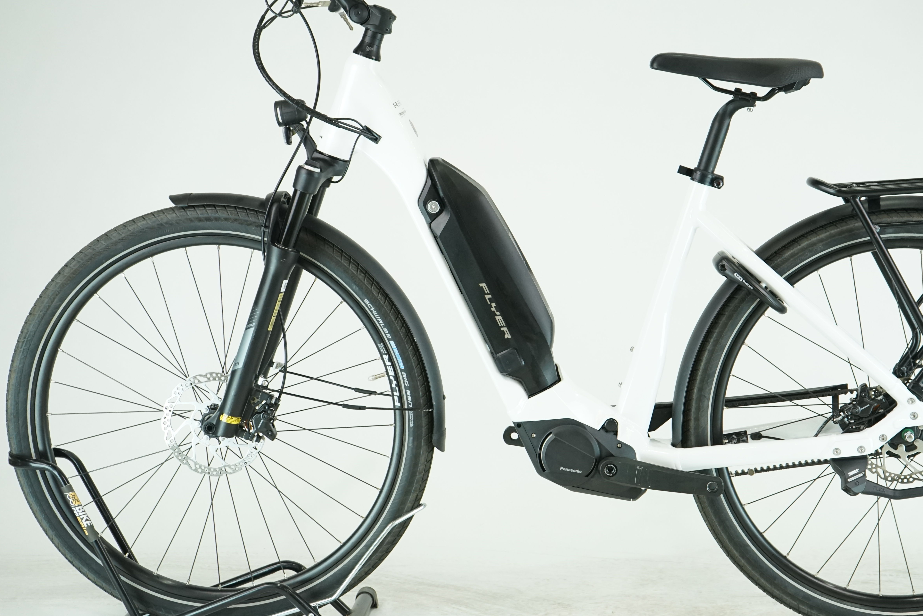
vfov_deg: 20.6
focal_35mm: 66
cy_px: 287
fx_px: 1692
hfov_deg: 30.4
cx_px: 568
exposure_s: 1/200
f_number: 5.6
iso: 1600
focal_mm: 52
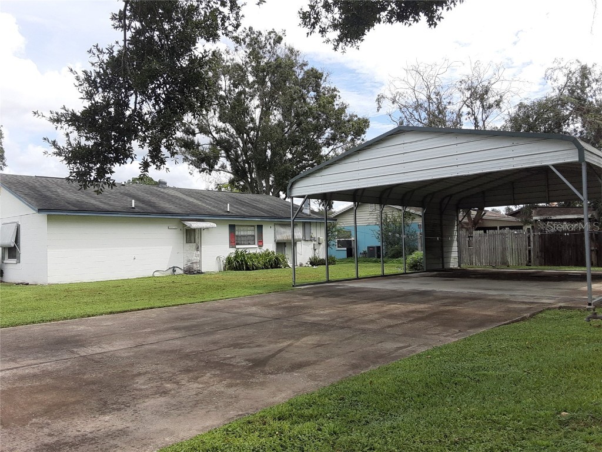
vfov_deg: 51.4
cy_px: 226
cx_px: 301
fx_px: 470
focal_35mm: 27
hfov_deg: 65.3
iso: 40
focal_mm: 2.91
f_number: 1.9
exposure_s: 1/1305
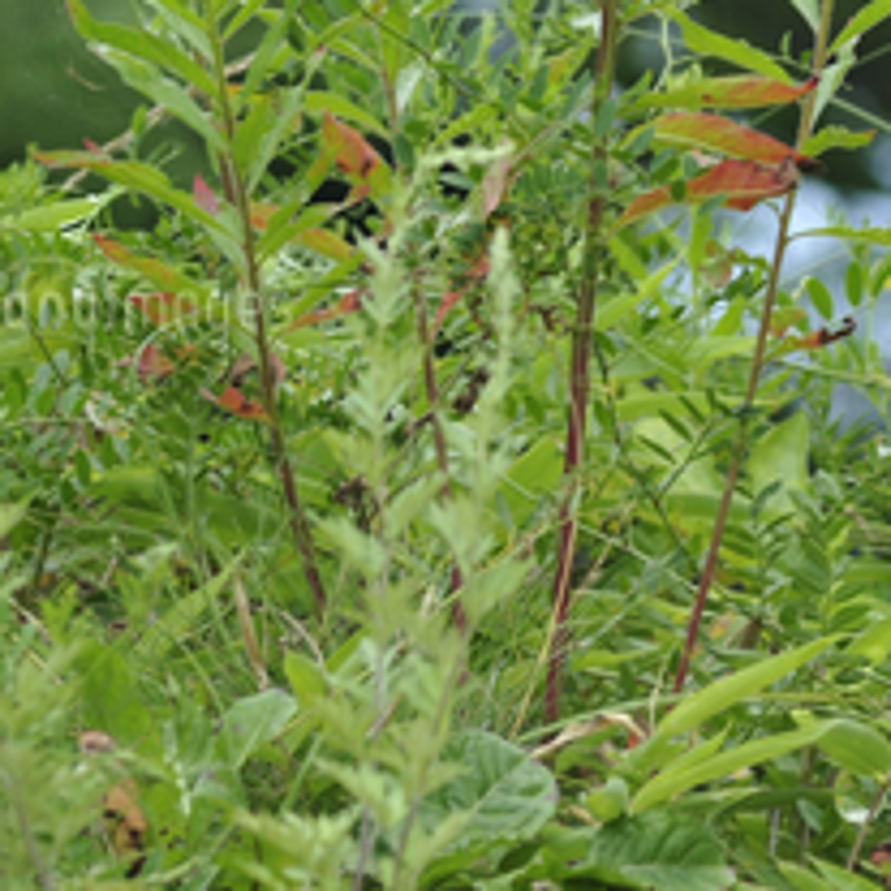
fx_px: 20618
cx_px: 669
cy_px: -344
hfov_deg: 2.5
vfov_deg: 2.5
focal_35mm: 708
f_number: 6.7
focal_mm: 180
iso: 200
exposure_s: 1/60
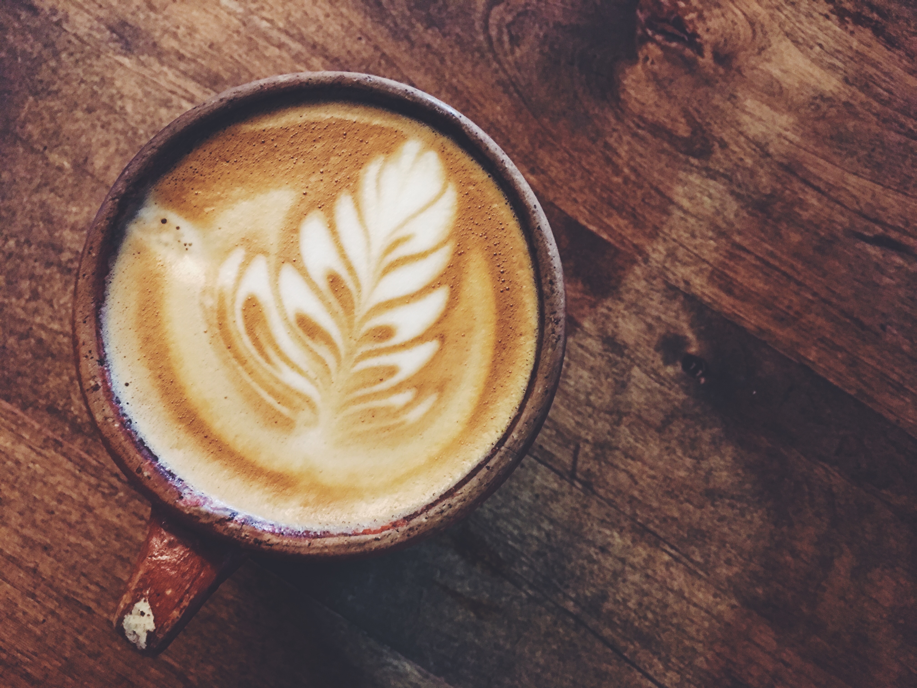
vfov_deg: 48.2
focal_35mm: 29
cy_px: 344
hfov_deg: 61.7
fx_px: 768
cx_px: 458
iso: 64
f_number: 2.2
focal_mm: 4.15
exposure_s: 1/4
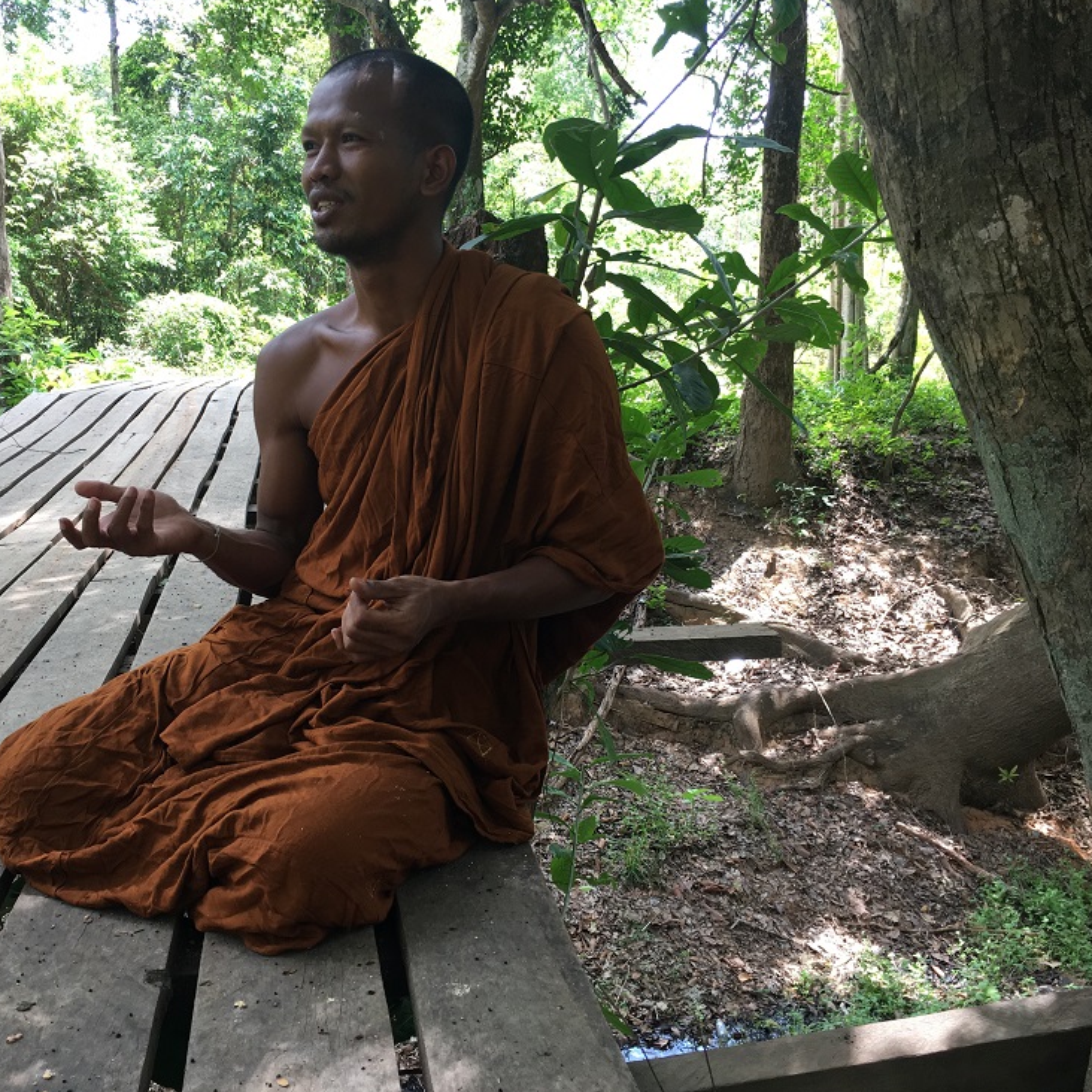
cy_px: 549
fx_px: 1249
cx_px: 418
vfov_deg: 47.2
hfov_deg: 46.8
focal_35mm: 35
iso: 40
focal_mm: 4.15
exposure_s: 1/120
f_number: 2.2
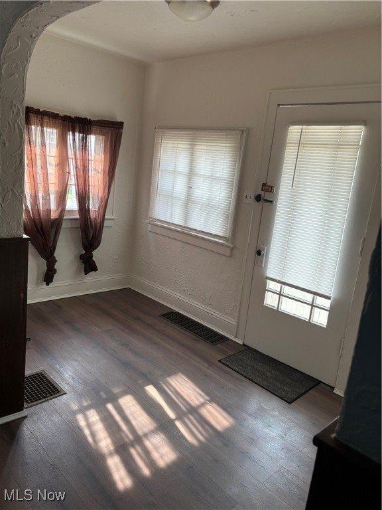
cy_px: 255
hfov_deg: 53.1
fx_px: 383
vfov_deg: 67.3
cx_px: 191
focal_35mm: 26
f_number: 1.6
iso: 64
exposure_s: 1/121
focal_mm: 5.96
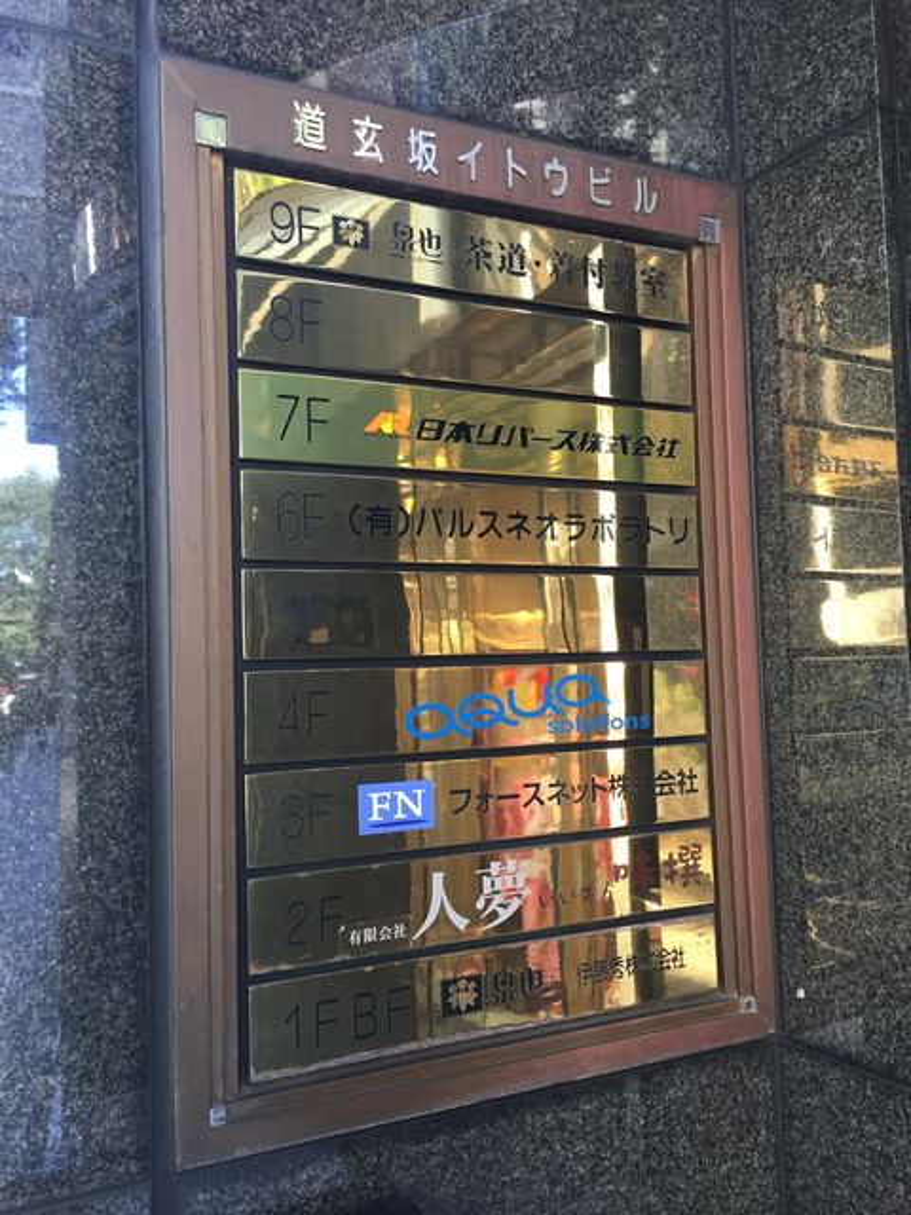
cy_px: 608
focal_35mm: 29
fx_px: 1018
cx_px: 456
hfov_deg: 48.2
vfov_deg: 61.7
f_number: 2.2
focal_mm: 4.15
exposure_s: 1/30
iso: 50
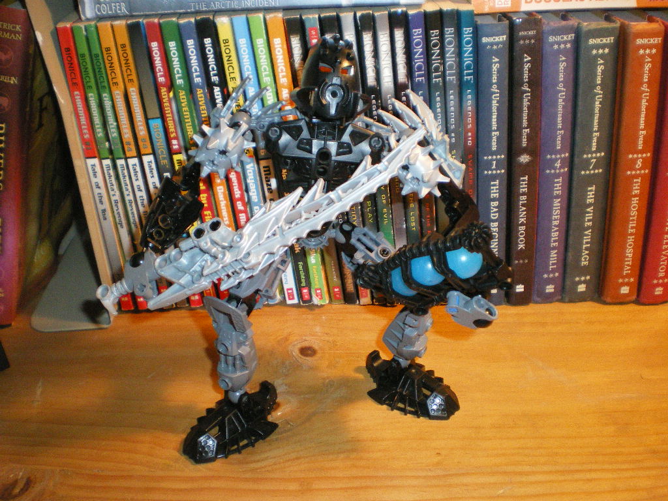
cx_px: 334
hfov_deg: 51.4
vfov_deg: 39.7
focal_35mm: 36
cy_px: 250
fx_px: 695
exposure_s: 1/50
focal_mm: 6.3
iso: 500
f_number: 3.1
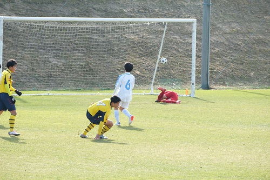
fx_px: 2504
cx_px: 135
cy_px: 90
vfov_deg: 4.1
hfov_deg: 6.2
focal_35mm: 334
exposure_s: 1/500
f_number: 7.1
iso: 800
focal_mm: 222.5
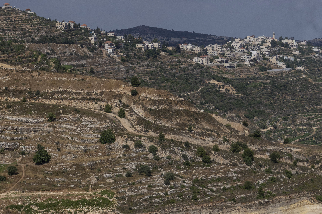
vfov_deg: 11.2
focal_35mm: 122
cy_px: 189
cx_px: 86
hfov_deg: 16.7
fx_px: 1091
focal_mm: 52
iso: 200
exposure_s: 1/8000
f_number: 2.8
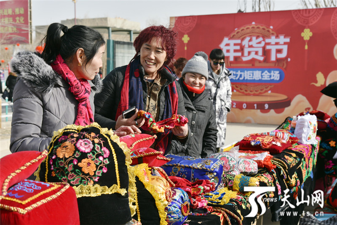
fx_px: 468
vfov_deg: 27.0
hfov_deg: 39.6
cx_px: 168
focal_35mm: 50
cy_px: 112
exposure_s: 1/800
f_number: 5.6
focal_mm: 50
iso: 110
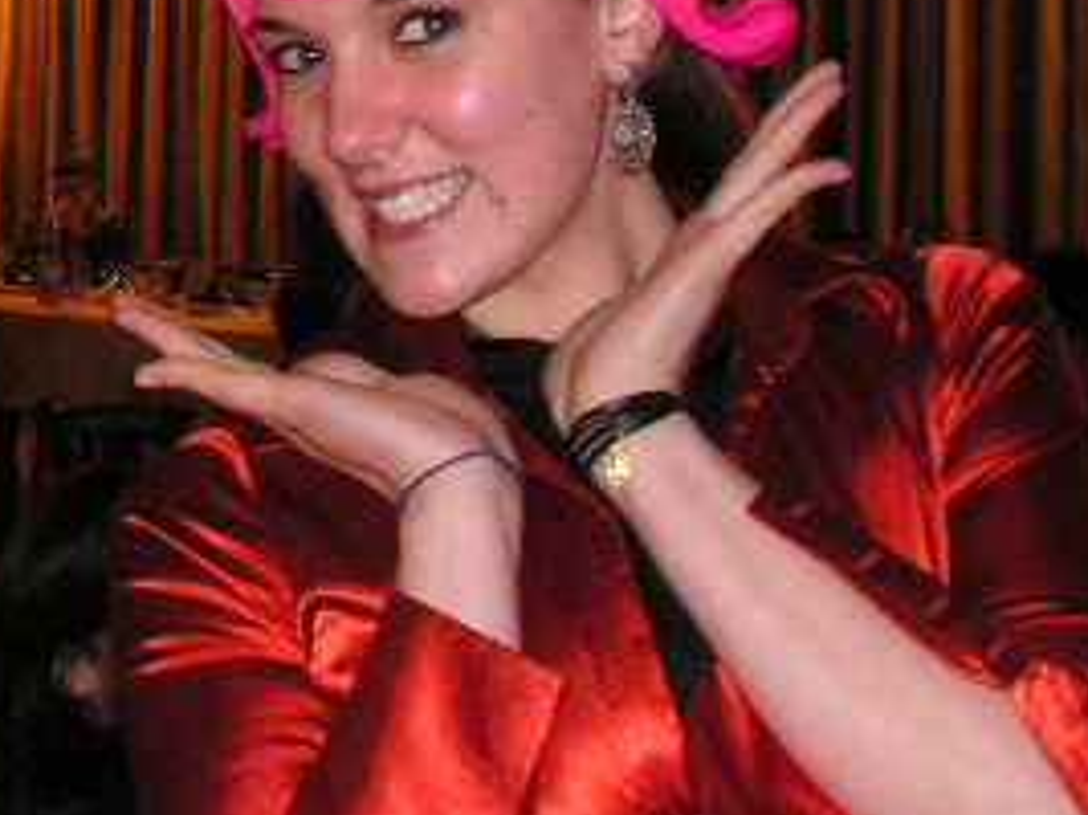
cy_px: 261
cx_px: 69
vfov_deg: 16.2
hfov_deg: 21.0
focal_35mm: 91
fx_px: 2859
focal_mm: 6.4
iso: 200
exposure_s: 1/40
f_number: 3.2
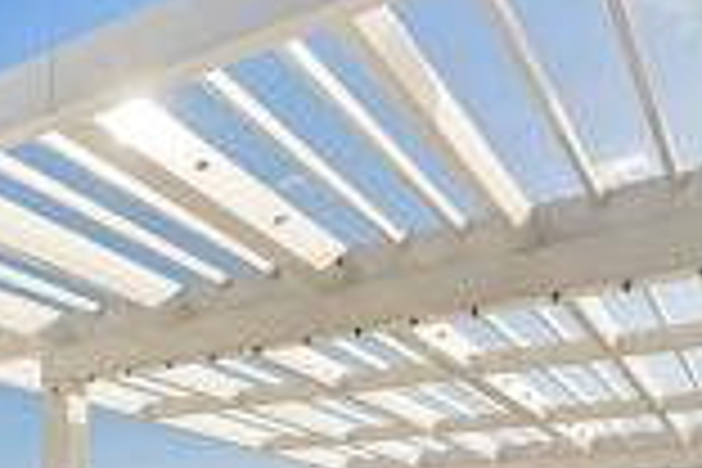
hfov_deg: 36.9
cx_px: 27
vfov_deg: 24.4
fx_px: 955
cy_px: 594
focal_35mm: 49
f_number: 8
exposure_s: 1/400
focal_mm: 17
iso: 100
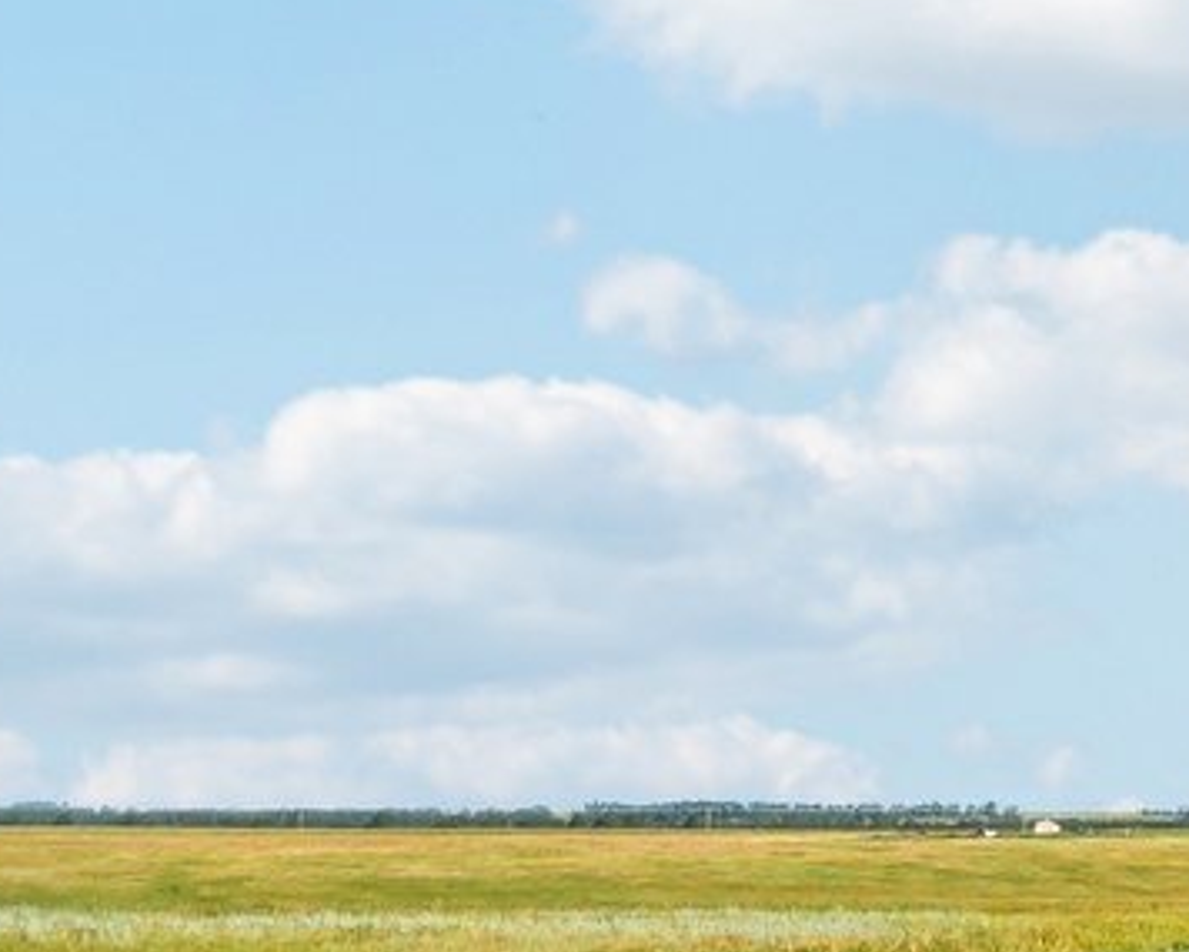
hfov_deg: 14.6
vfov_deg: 18.7
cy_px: 803
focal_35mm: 81
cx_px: 2889
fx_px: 2851
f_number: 8
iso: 400
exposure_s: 1/1600
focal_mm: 10
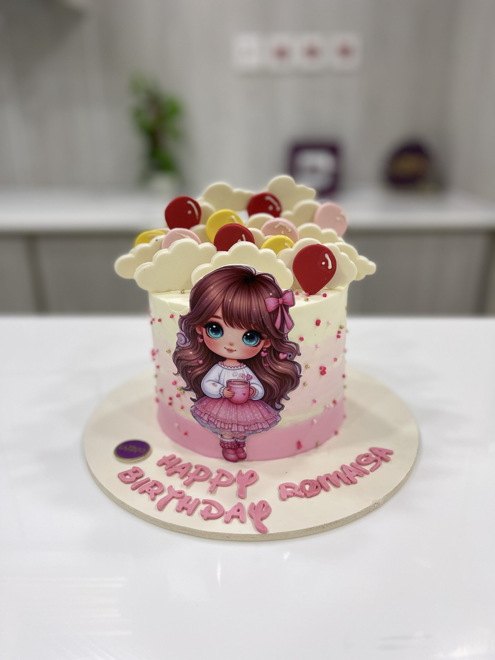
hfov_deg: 53.1
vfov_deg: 67.3
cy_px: 330
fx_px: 496
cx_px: 248
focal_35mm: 26
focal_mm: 5.1
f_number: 1.6
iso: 64
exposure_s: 1/121
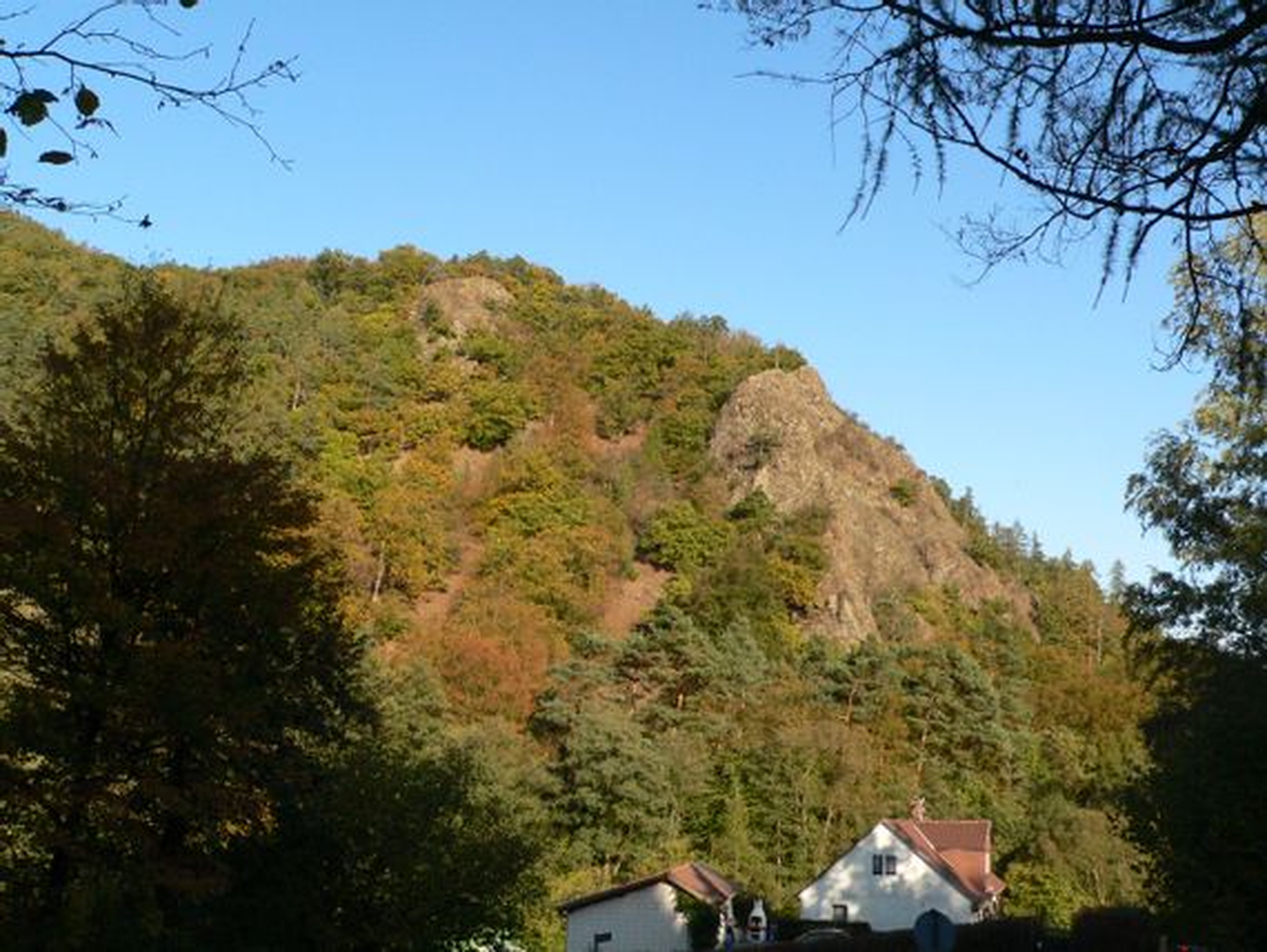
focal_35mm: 38
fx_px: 1391
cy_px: 476
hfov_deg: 49.0
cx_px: 634
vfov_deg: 37.7
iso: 200
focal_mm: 6.3
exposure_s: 1/500
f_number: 5.6
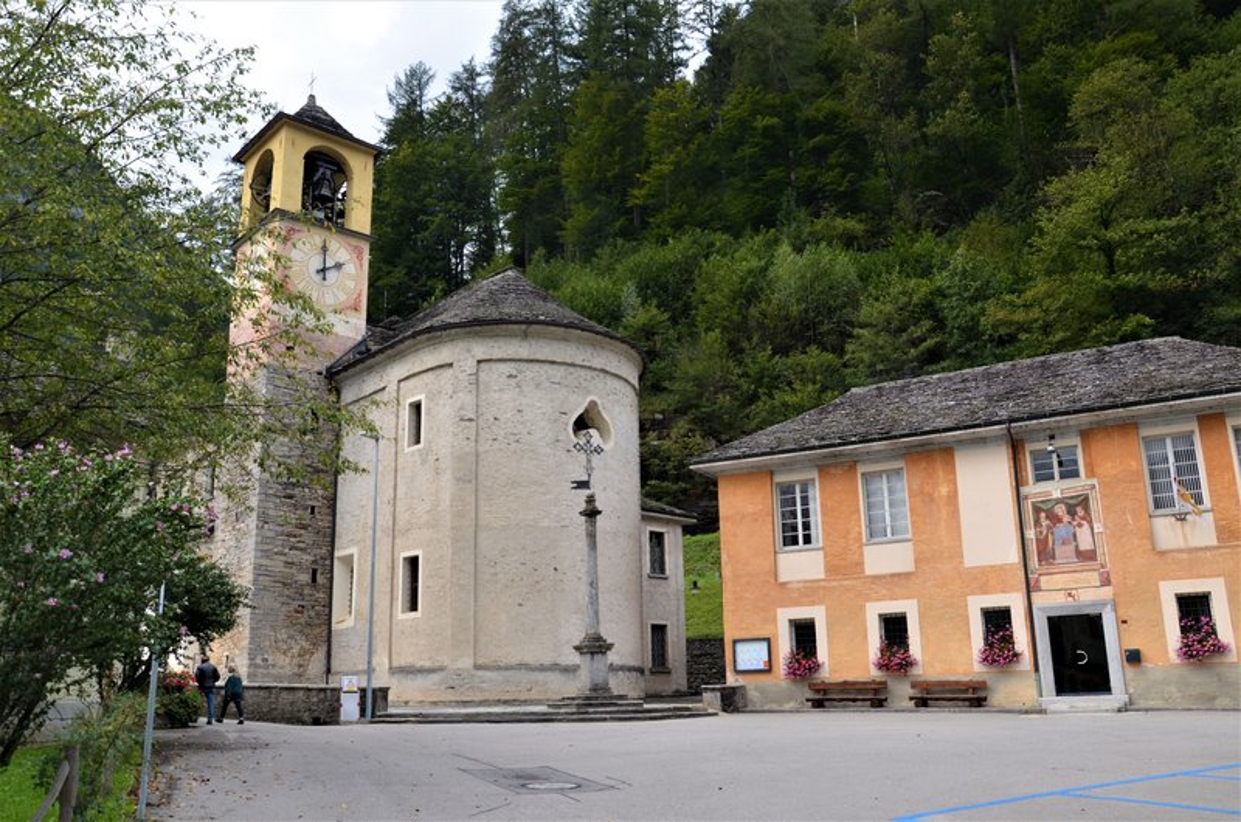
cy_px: 411
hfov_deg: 59.6
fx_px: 1084
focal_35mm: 32
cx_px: 620
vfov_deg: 41.5
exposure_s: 1/200
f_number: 7.1
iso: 320
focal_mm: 21
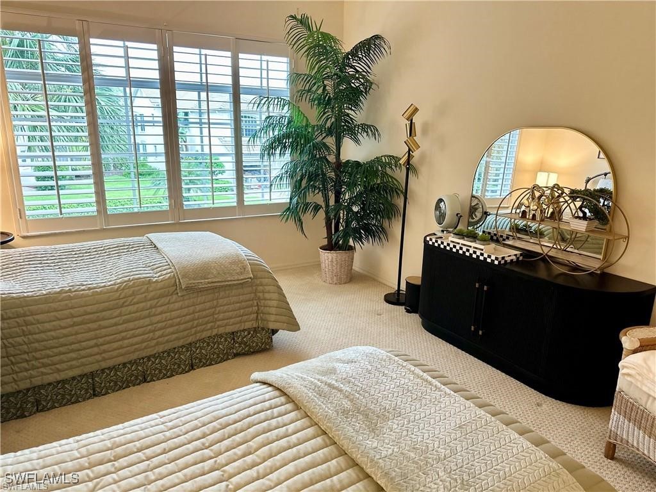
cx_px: 328
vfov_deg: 56.8
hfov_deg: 71.6
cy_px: 246
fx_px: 455
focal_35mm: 24
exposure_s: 1/60
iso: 320
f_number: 1.78
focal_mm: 6.86
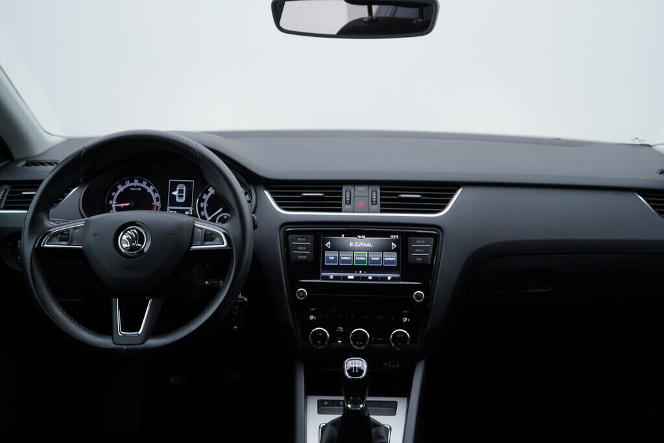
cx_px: 332
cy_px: 222
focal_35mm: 36
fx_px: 664
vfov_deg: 36.9
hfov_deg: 53.1
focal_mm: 24
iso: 125
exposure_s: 1/60
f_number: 3.5
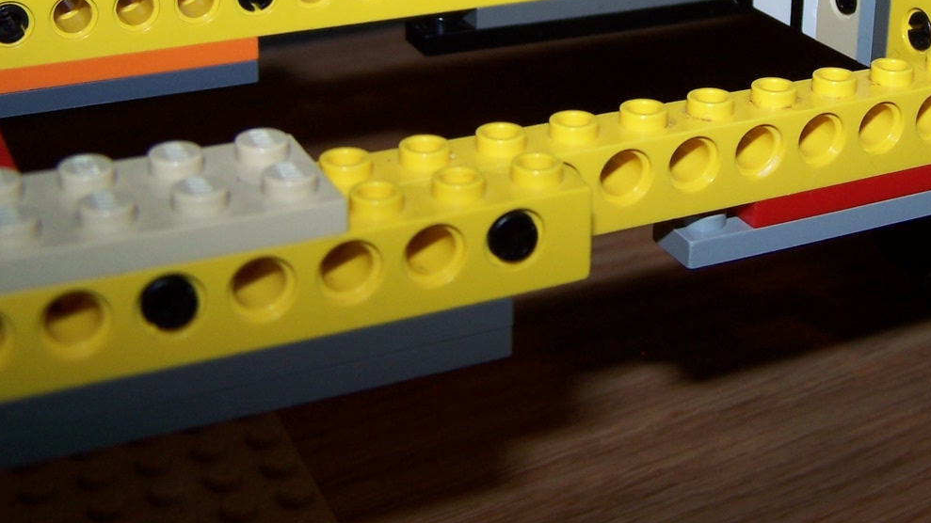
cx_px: 708
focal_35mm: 65
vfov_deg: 18.0
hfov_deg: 31.7
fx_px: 1604
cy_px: -20
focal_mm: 6.3
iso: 80
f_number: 2.8
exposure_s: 1/60
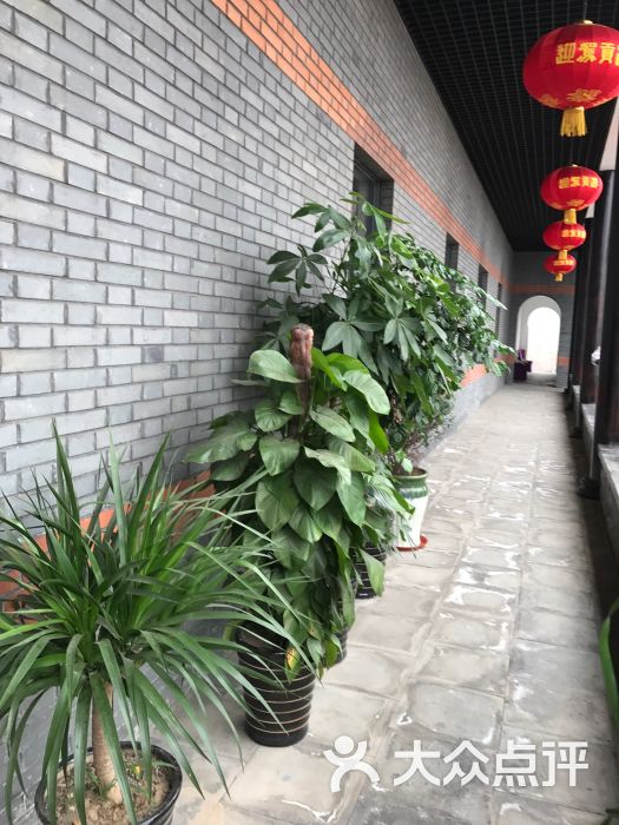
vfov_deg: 63.4
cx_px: 310
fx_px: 668
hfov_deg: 49.7
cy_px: 412
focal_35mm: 28
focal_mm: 3.99
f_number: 1.8
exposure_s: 1/100
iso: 25
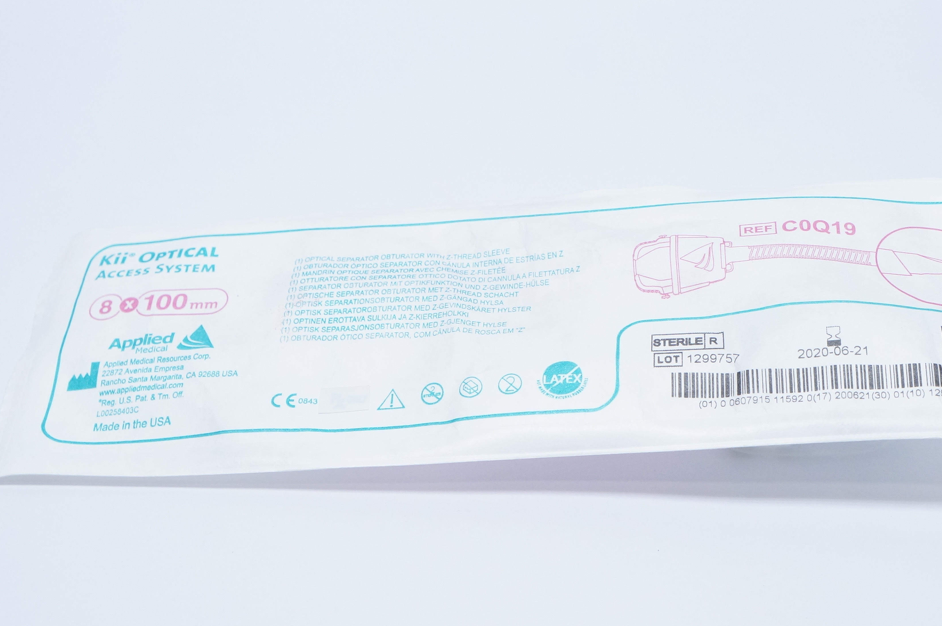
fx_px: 1692
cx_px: 611
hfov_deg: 30.9
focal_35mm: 65
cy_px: 339
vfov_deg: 21.0
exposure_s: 1/60
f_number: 6.3
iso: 800
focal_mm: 29
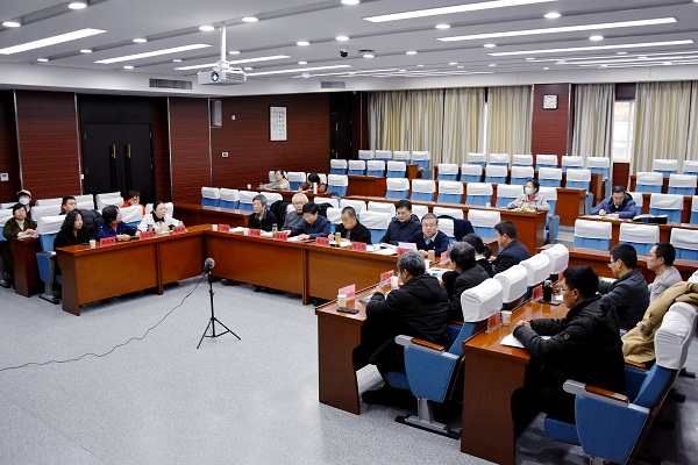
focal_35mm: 27
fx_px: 523
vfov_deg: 47.9
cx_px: 349
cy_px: 232
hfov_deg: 67.4
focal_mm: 18
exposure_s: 1/250
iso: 1600
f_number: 3.5
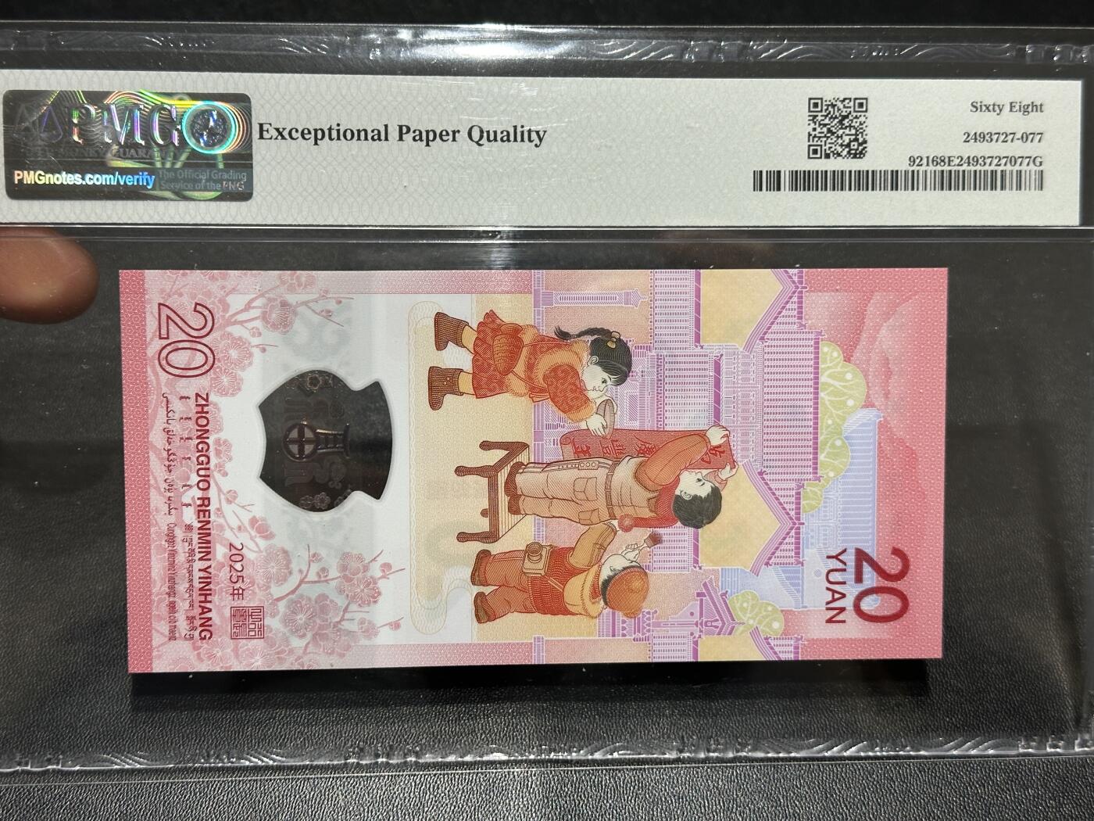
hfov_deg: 39.7
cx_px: 547
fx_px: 1517
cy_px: 410
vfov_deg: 30.3
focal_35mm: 48
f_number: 1.78
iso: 125
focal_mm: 6.86
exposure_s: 1/50
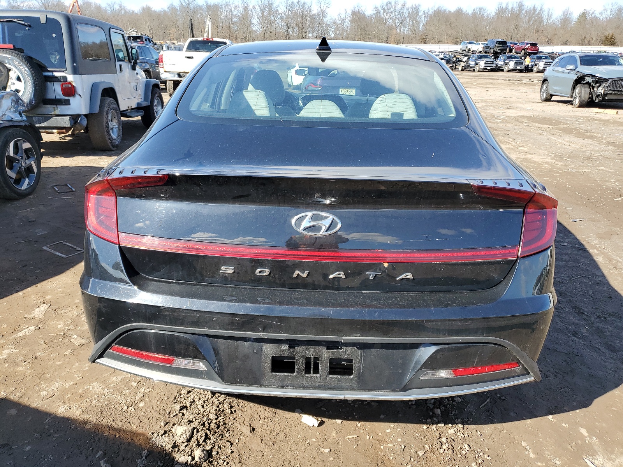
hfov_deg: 67.3
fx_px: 468
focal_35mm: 26
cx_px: 312
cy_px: 234
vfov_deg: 53.1
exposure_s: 1/1111
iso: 50
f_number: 1.5
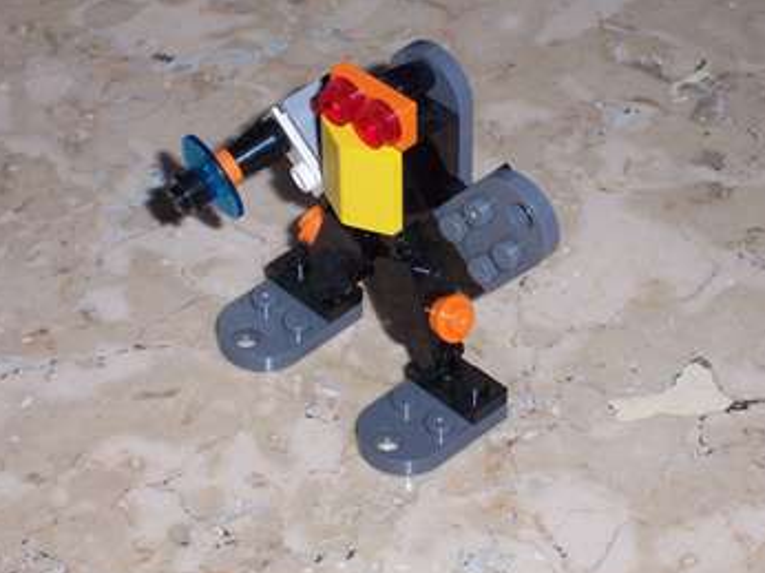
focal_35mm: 125
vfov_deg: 11.8
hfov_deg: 15.8
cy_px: 254
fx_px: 2761
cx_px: 394
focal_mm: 18.6
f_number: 4.8
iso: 125
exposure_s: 1/125
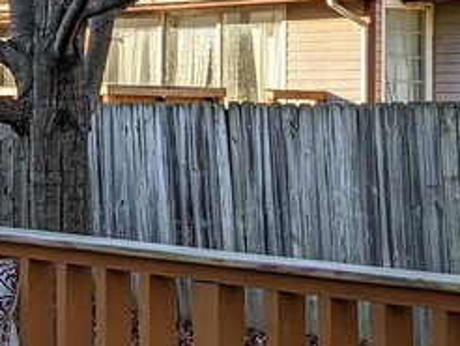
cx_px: -168
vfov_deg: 10.6
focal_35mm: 140
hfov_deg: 13.5
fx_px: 1862
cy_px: 58
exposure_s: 1/1287
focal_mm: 6.81
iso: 44
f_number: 1.85
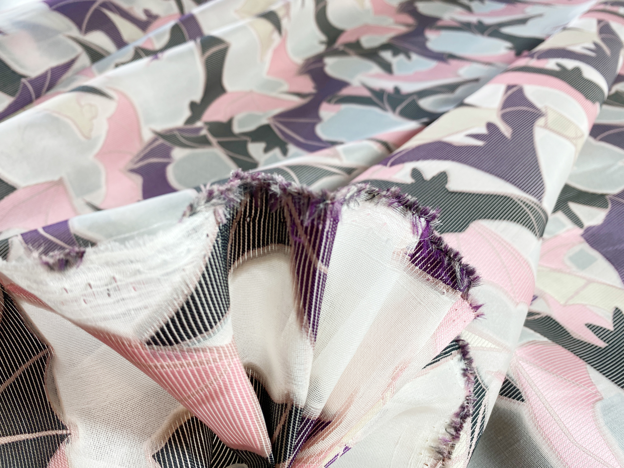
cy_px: 234
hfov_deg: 67.3
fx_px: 469
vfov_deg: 53.1
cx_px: 312
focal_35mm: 26
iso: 32
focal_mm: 4.25
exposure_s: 1/109
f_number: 1.8
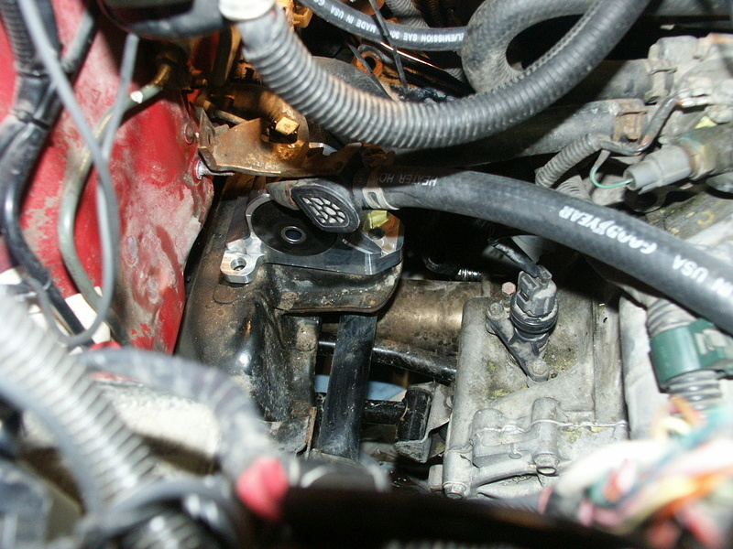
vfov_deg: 38.7
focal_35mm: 37
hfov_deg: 50.1
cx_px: 366
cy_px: 274
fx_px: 783
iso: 200
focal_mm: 9.7
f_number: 2.8
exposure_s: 1/30
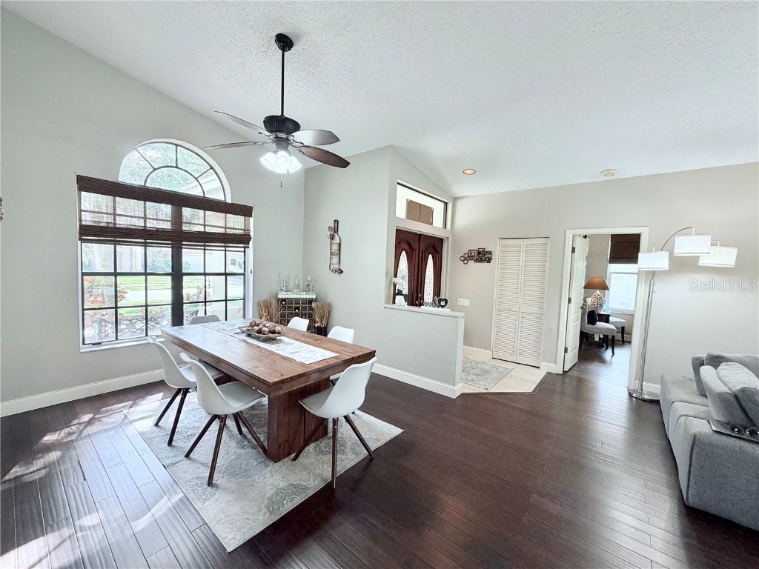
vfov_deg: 85.7
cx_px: 380
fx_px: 307
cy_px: 284
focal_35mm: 14
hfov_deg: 102.1
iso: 200
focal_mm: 2.22
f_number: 2.2
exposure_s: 1/60
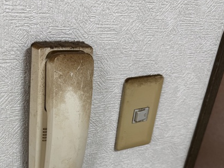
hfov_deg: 44.7
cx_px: 64
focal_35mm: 41
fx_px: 265
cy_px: 136
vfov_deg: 34.0
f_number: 1.78
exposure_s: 1/100
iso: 100
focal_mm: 6.76
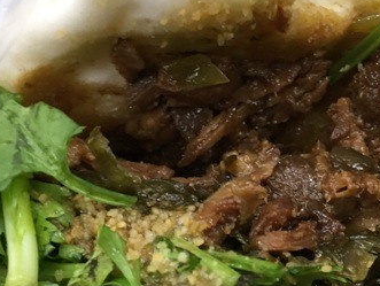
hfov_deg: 30.1
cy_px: 203
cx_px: 293
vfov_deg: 23.2
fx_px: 692
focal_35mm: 63
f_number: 2.2
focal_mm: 4.15
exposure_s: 1/15
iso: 64
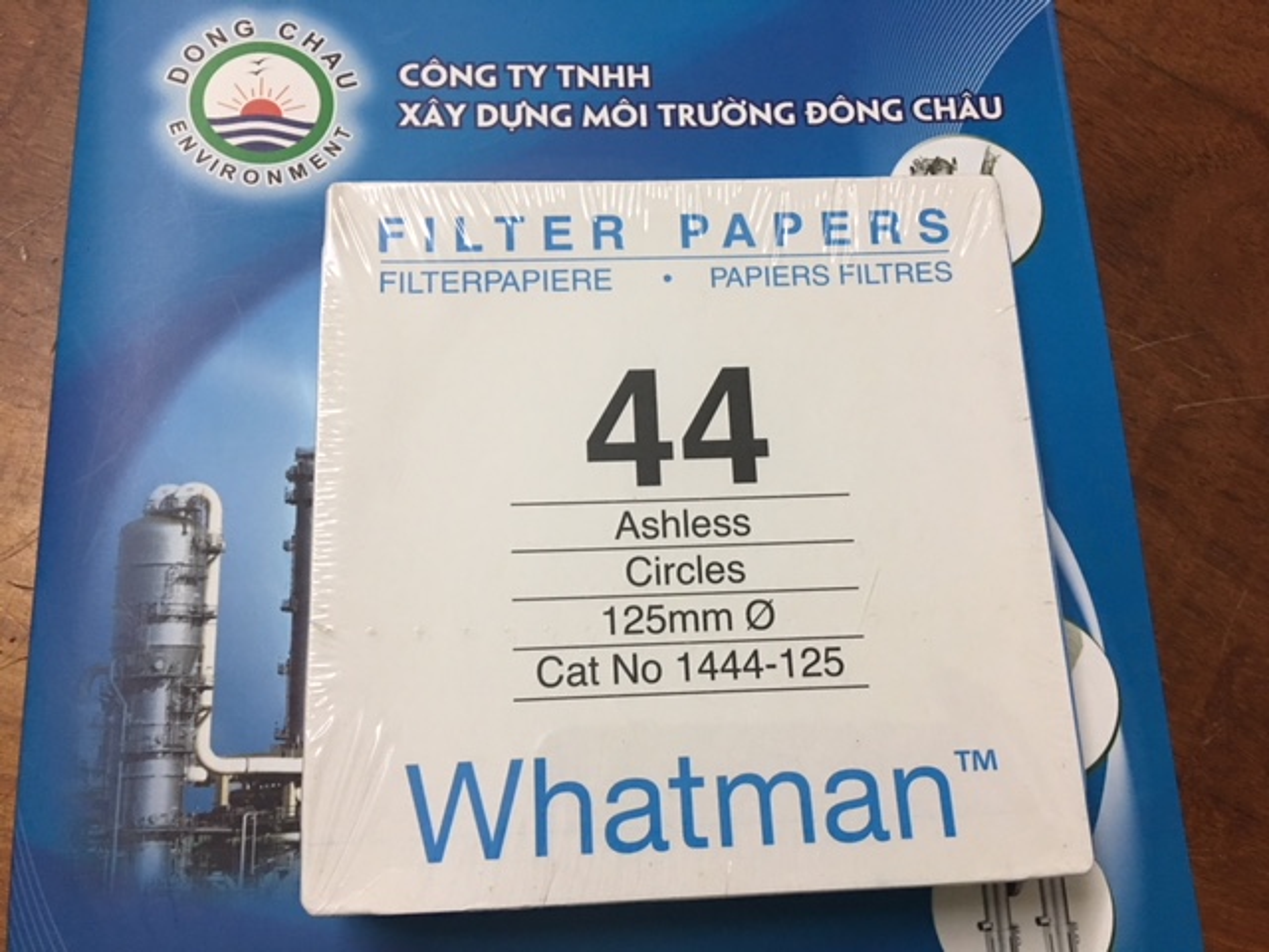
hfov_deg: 61.7
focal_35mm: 29
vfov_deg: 48.2
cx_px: 634
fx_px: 1063
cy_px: 476
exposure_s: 1/17
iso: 100
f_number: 2.2
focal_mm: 4.15
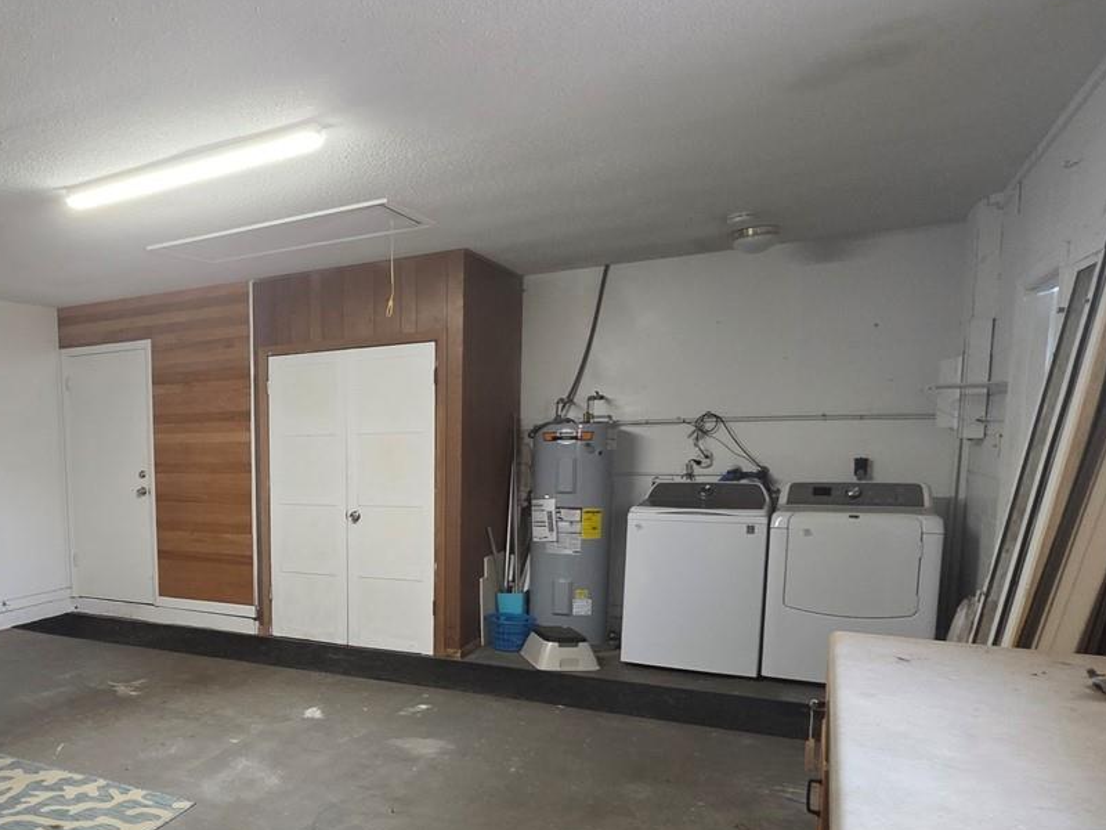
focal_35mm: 26
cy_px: 549
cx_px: 163
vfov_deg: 52.1
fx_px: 831
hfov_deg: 59.7
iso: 400
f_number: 1.9
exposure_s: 1/60
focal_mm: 2.2
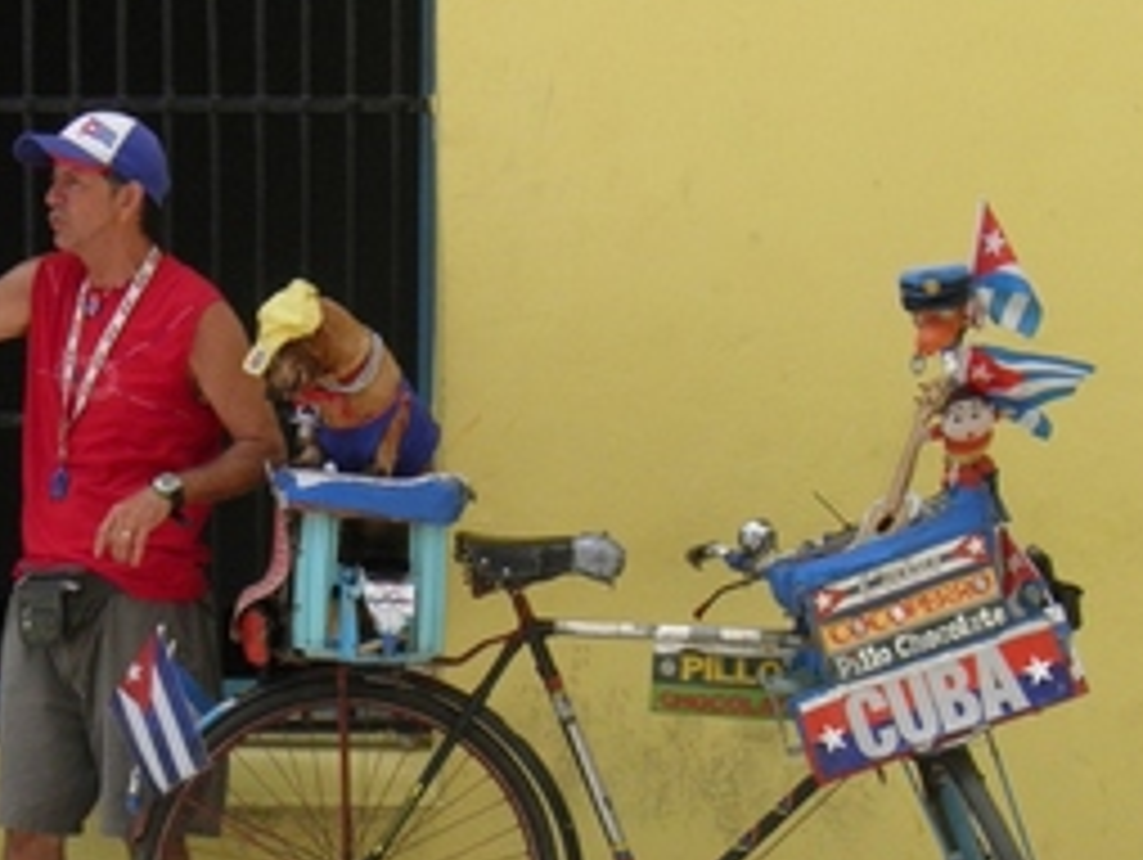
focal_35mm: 152
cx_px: 446
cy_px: 637
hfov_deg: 13.0
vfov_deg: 9.8
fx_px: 5024
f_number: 5.6
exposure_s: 1/500
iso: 200
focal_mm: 15.2
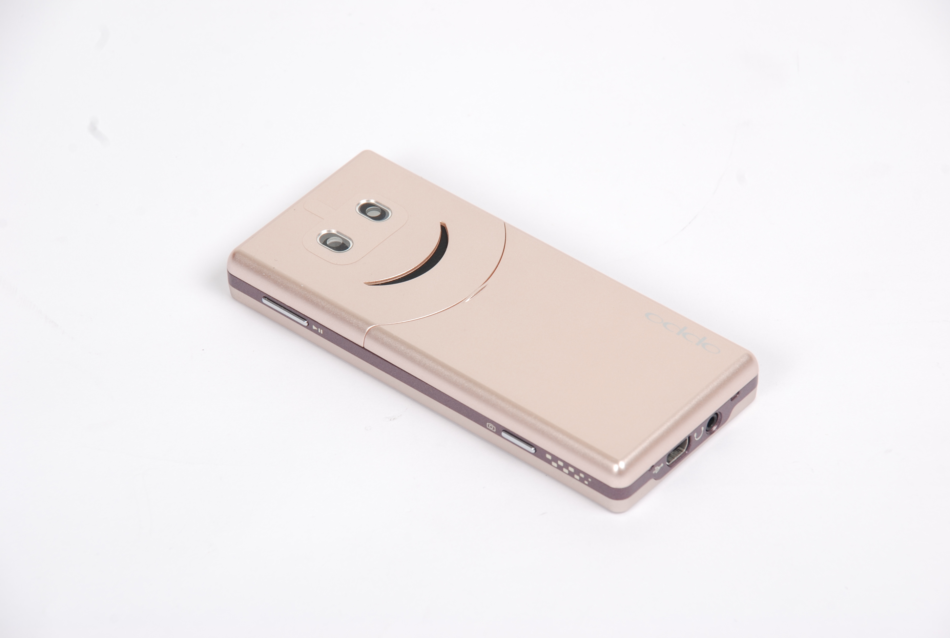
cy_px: 319
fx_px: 5355
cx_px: 475
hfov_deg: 10.1
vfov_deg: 6.8
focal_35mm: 202
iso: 100
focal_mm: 135
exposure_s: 1/125
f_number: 13
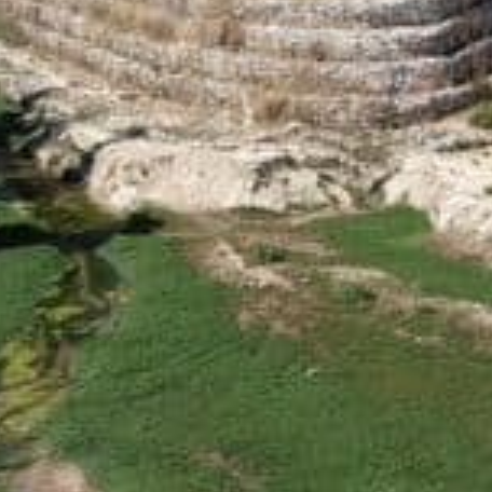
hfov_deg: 16.1
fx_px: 1721
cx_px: 447
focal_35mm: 107
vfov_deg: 16.2
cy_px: 133
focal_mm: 3.94
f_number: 1.9
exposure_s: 1/2362
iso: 100
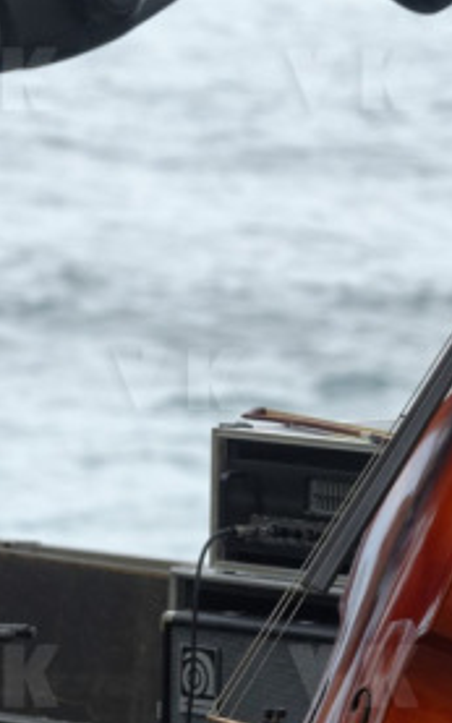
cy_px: 438
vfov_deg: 3.2
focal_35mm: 660
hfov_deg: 2.0
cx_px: 351
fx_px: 13015
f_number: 8
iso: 250
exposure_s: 1/160
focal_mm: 200
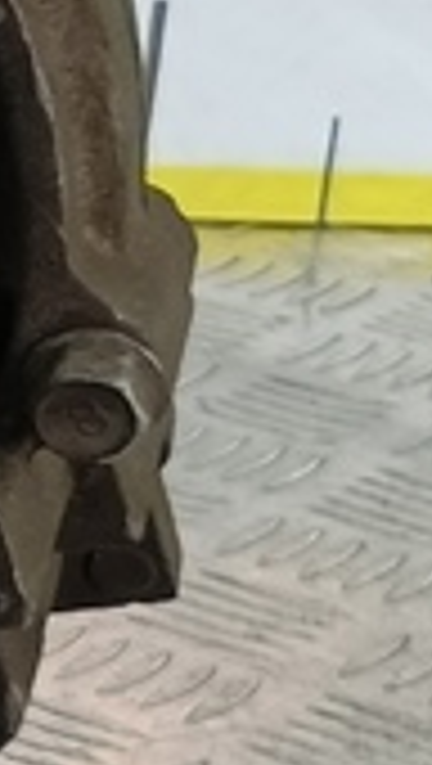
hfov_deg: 6.1
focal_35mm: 151
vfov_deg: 14.1
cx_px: -1526
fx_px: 3066
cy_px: 122
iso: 106
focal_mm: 4.11
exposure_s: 1/50
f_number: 1.6
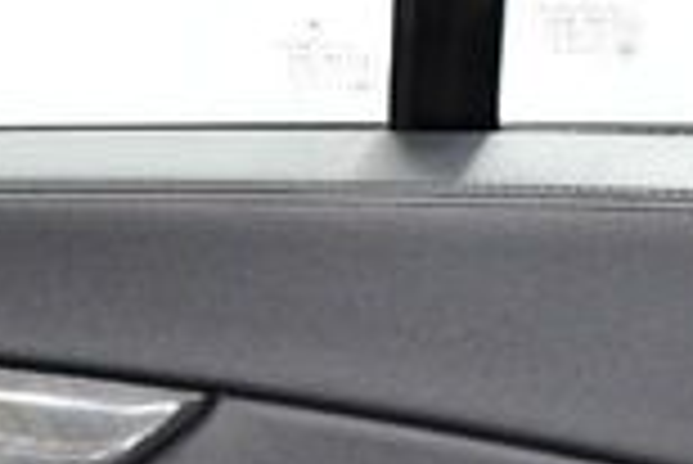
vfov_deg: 8.8
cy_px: 840
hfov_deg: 13.2
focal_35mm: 150
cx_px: -180
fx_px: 2890
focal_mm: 18
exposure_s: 1/125
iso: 3200
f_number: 3.5
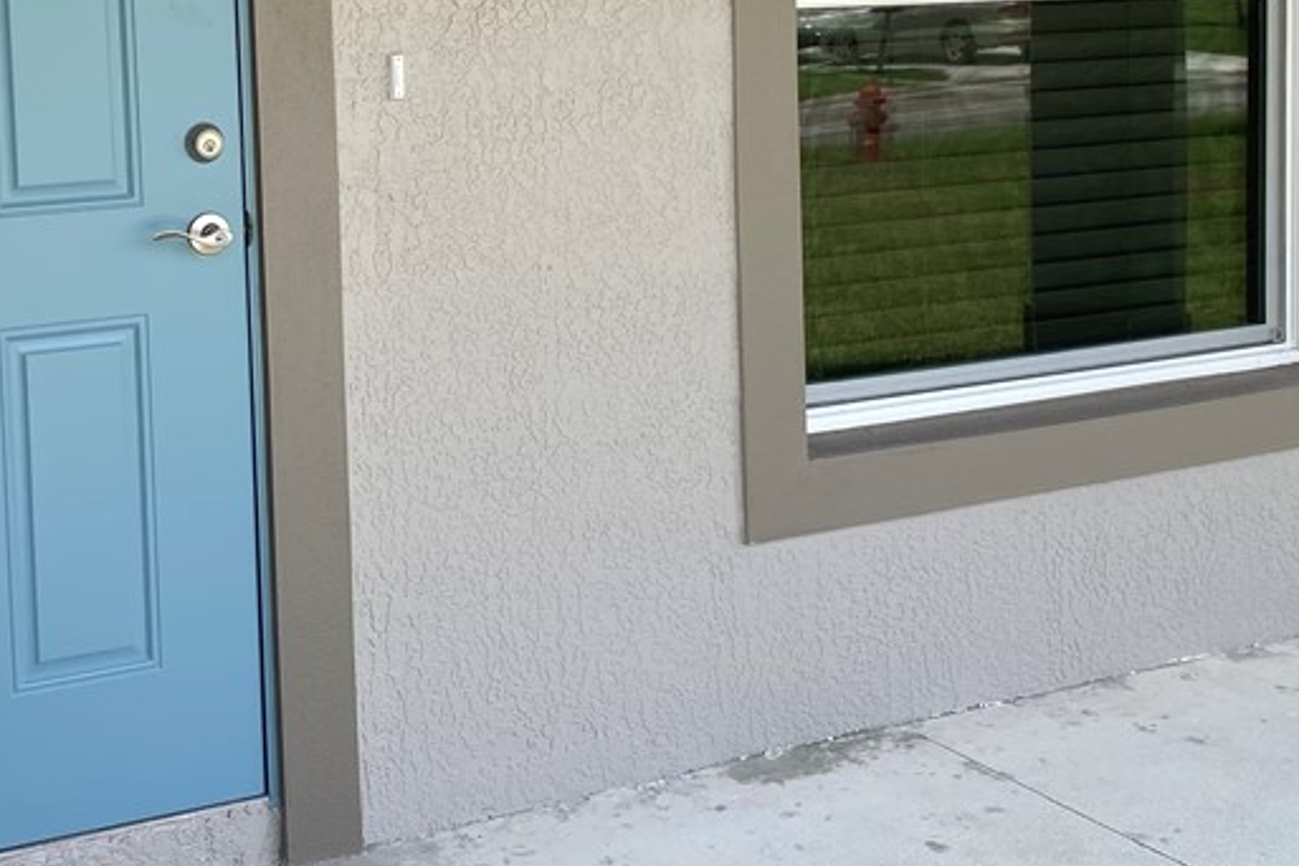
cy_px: 172
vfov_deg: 24.7
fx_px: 1948
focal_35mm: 54
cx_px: 430
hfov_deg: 36.5
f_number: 1.8
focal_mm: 4.25
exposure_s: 1/637
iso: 32
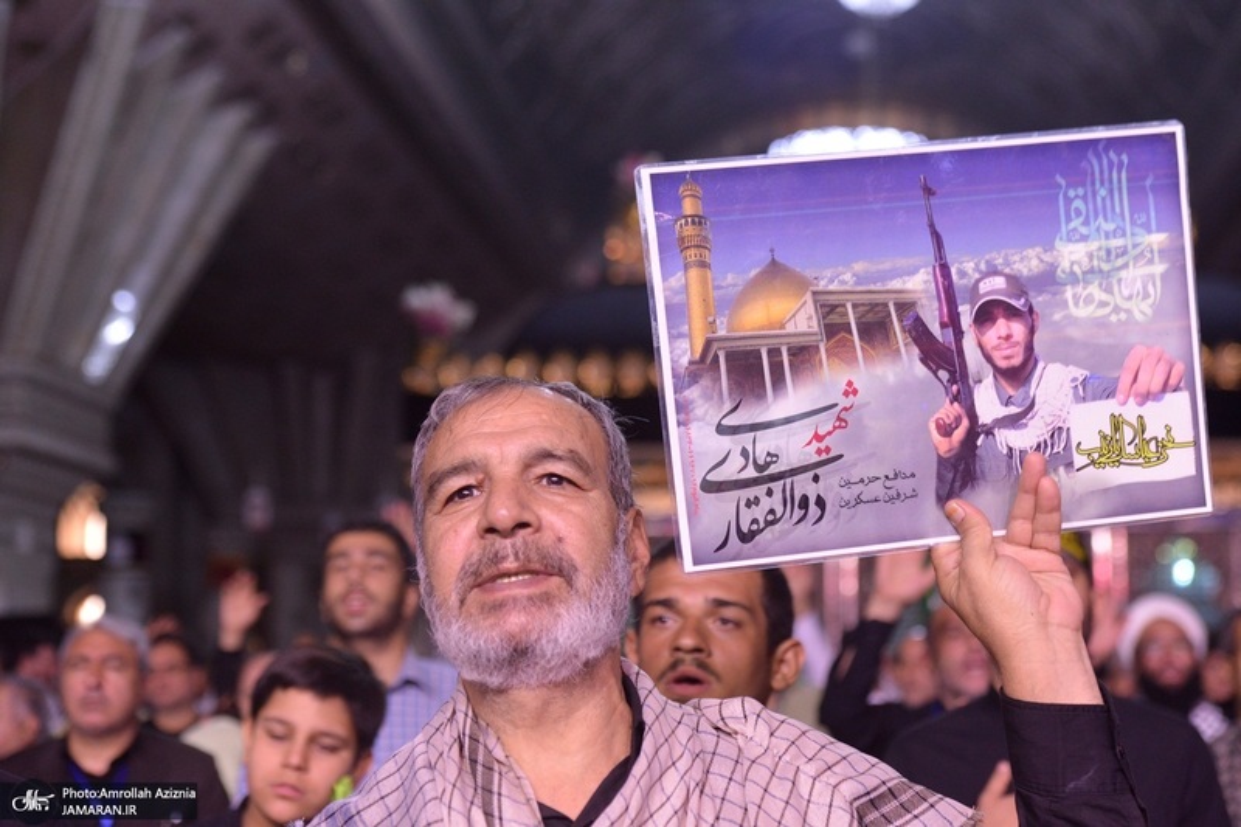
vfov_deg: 19.4
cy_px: 414
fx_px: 2412
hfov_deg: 28.8
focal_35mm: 70
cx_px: 620
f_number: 4.5
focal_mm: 70
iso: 2500
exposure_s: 1/100
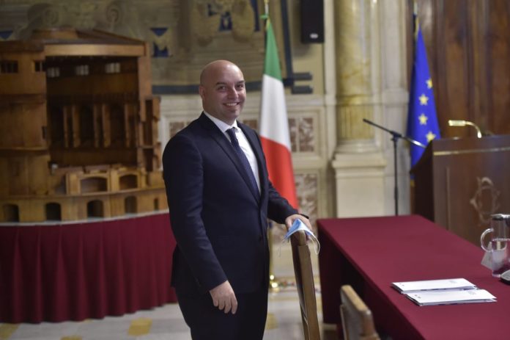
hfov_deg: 25.4
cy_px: 170
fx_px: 1132
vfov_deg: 17.0
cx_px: 255
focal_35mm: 80
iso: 4000
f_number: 5
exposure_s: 1/160
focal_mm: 80
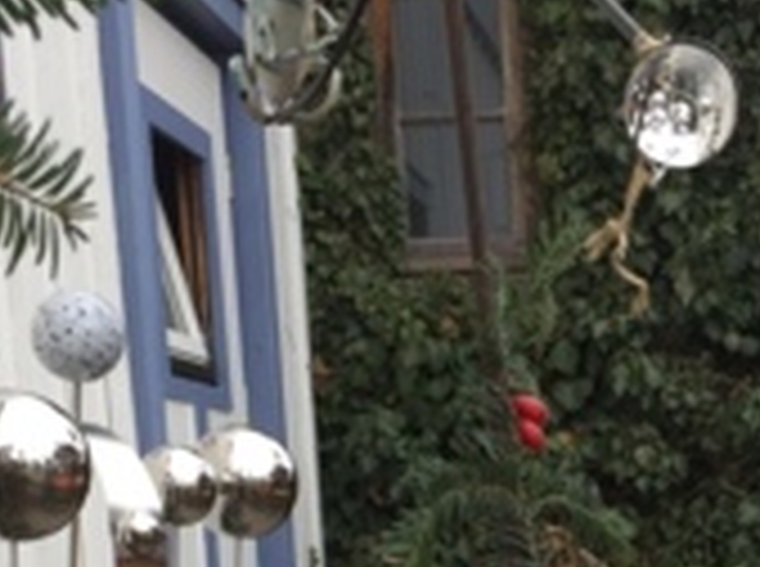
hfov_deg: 19.1
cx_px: 699
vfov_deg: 13.8
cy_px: 814
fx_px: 2213
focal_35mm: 101
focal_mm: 4.15
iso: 50
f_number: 2.2
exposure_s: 1/100
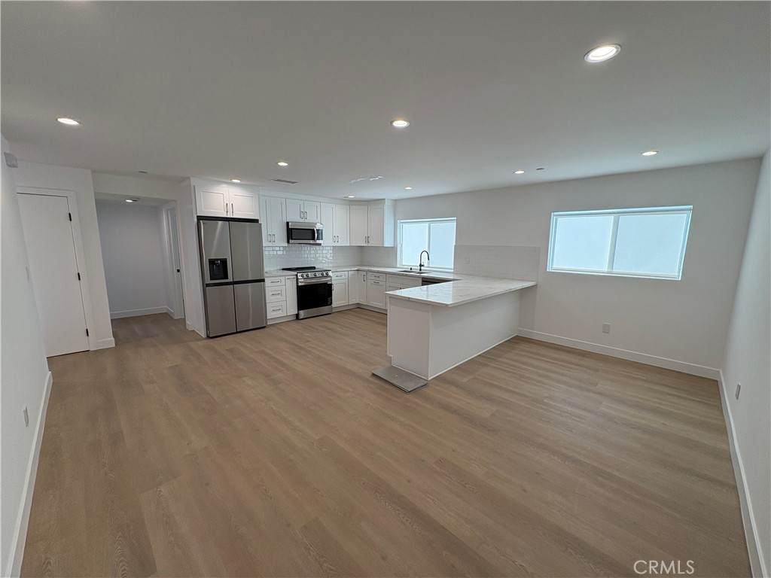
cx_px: 386
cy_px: 289
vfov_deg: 85.7
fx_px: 312
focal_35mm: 14
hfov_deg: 102.1
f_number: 2.2
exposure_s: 1/129
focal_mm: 2.22
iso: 64
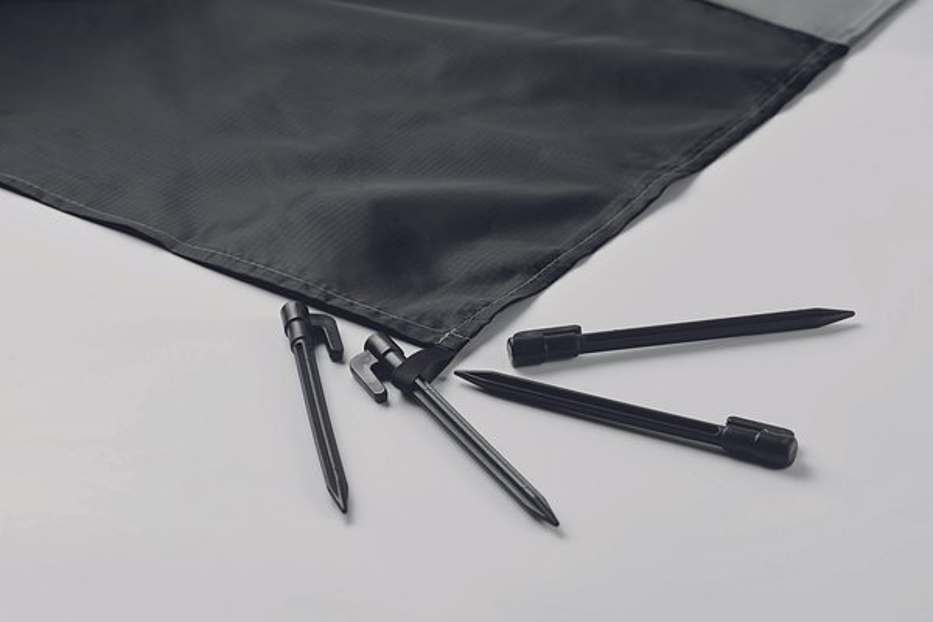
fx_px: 2721
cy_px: 311
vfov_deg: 13.0
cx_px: 466
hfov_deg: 19.5
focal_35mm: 105
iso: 80
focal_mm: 105
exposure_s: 1/160
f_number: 13
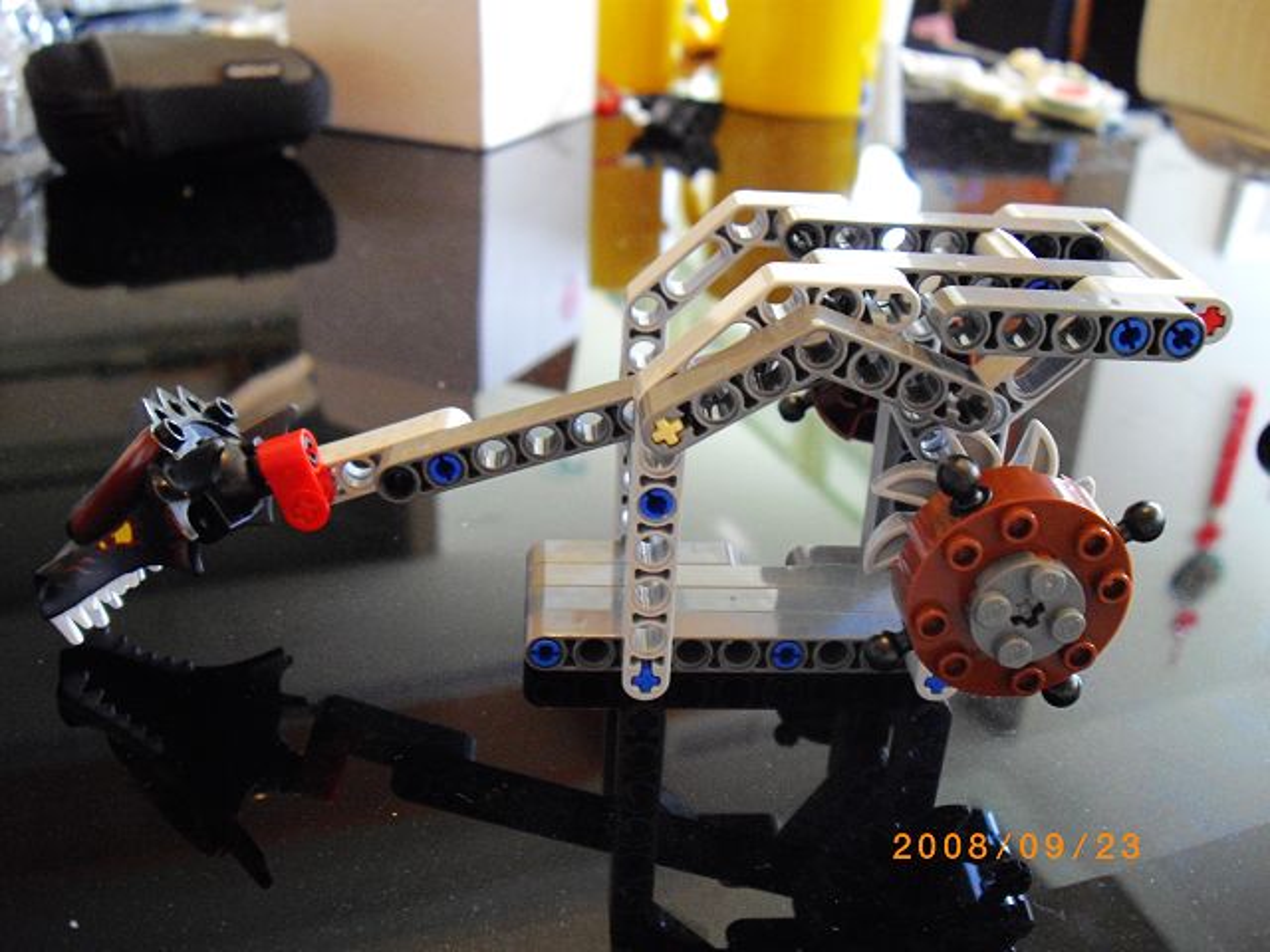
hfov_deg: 49.0
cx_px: 635
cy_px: 476
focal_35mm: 38
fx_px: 1394
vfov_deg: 37.7
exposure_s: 1/30
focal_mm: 7.9
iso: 400
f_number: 2.8
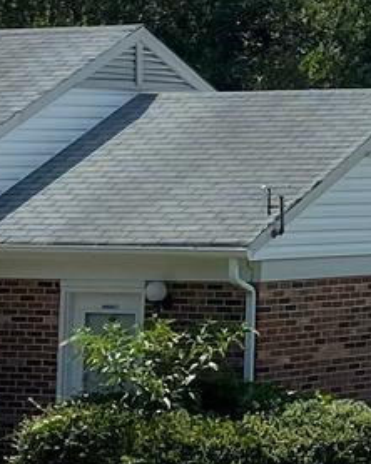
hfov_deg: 8.0
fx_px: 2569
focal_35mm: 187
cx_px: 617
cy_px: -149
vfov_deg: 10.1
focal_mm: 4.25
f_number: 1.8
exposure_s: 1/5747
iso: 32
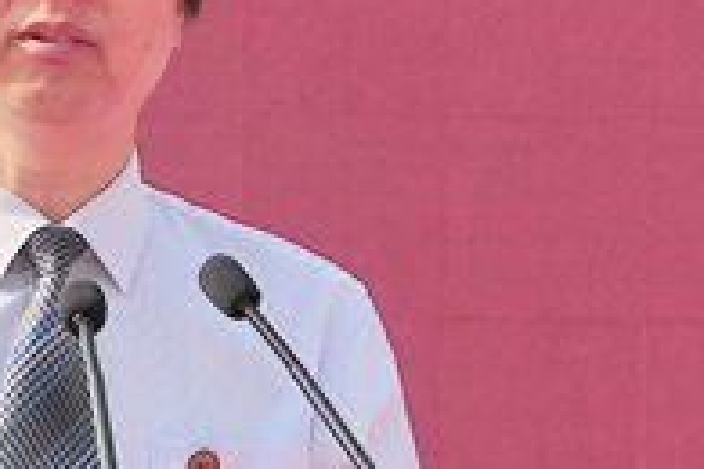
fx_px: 4204
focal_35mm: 215
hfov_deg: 9.5
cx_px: 54
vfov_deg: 6.4
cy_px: 278
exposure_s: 1/500
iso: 100
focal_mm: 70
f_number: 7.1
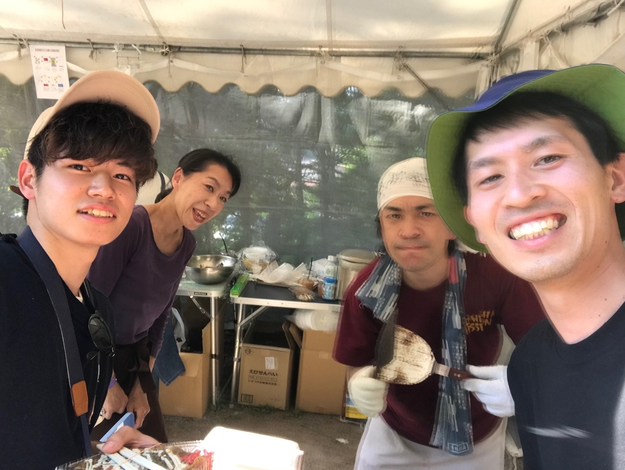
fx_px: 578
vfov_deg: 44.2
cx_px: 312
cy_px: 235
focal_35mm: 32
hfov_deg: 56.8
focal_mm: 2.87
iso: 32
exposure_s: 1/120
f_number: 2.2
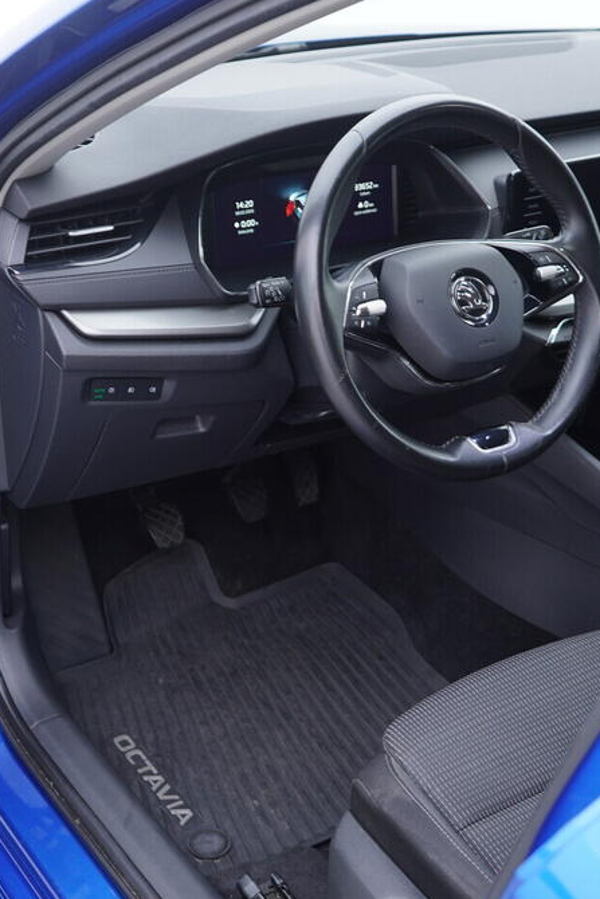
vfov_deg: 36.2
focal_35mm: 55
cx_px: 286
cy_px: 452
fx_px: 1374
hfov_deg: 24.6
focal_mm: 24
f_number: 2.8
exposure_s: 1/40
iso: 200
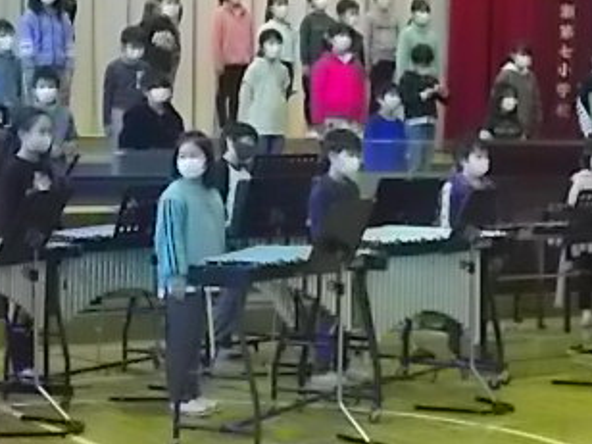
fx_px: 1779
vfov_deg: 14.2
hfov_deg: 18.9
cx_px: 373
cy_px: 92
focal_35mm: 104
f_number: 4.5
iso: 800
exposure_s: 1/30
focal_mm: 9
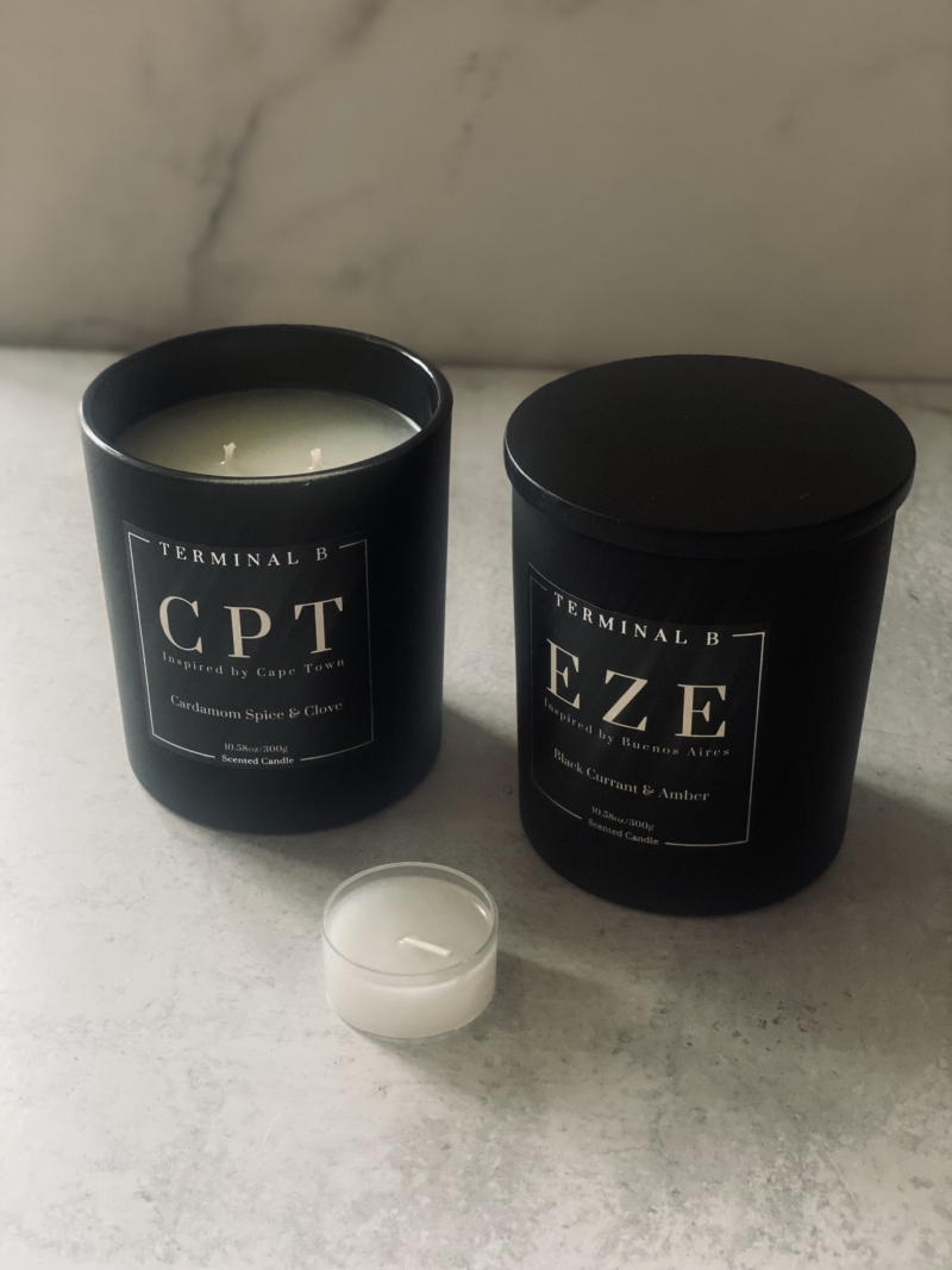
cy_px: 635
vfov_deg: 36.8
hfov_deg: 28.0
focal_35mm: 52
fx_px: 1907
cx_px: 476
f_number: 2
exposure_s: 1/122
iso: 160
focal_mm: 6
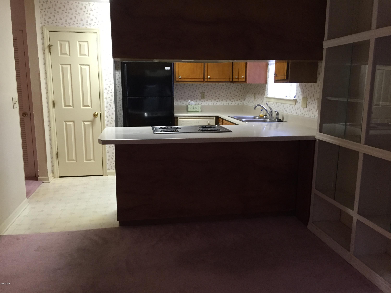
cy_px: 146
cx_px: 196
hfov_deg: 61.7
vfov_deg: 48.2
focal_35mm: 29
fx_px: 328
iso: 160
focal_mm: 4.15
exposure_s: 1/30
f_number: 2.2
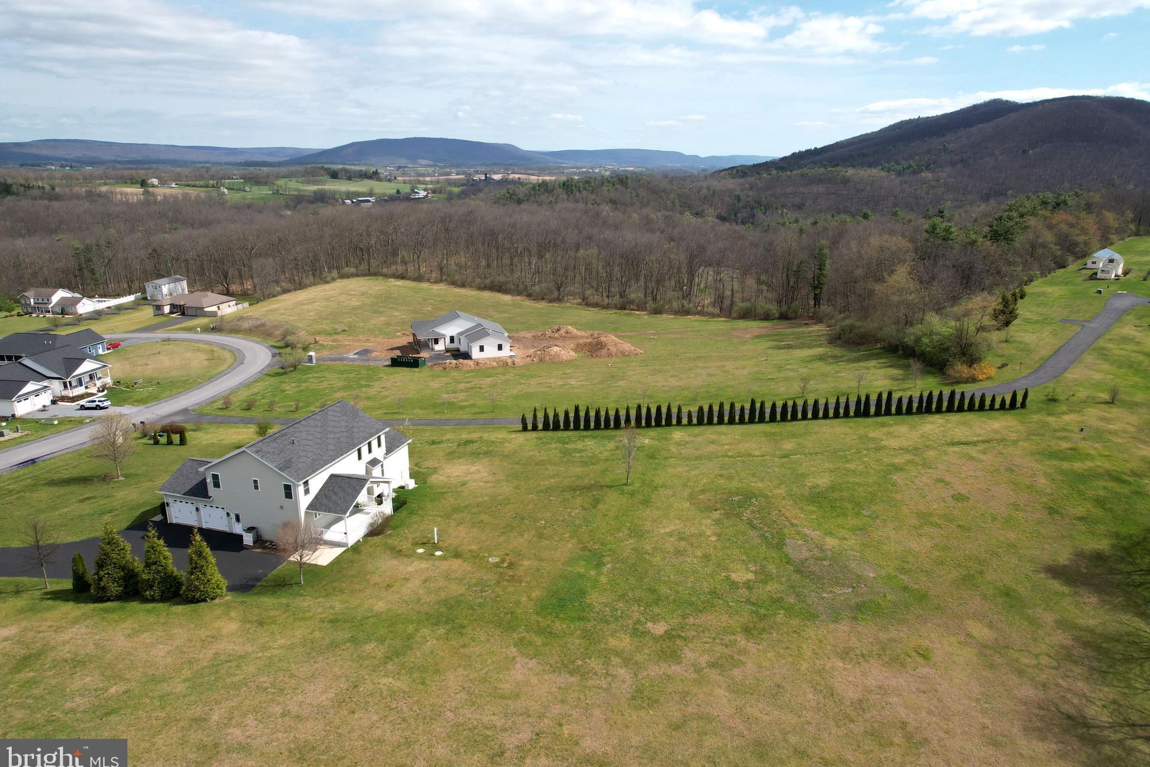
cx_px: 598
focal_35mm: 23
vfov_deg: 55.1
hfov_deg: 76.1
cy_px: 381
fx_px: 735
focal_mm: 8.38
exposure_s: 1/2500
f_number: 2.8
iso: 120
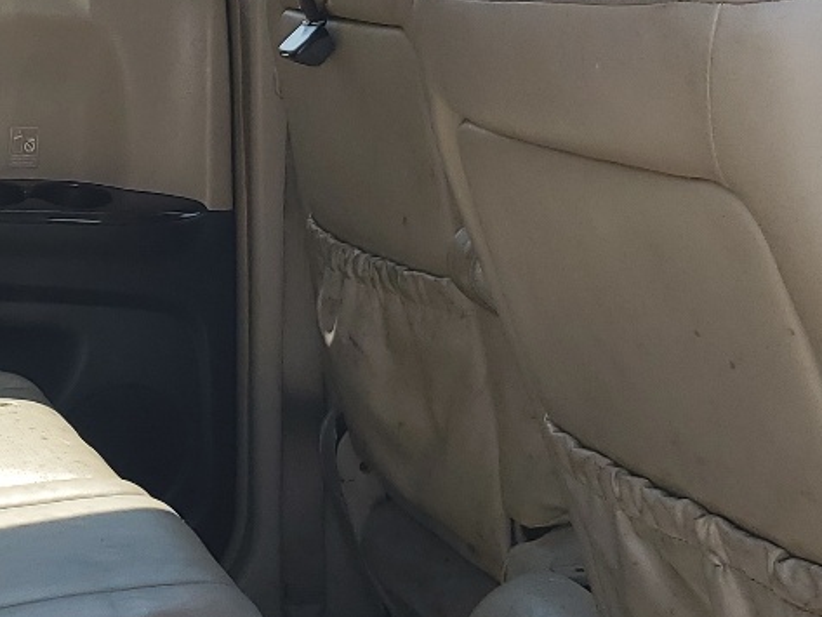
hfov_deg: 21.9
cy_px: 240
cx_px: 137
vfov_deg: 16.8
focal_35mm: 88
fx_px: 2090
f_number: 1.5
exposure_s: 1/476
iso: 50
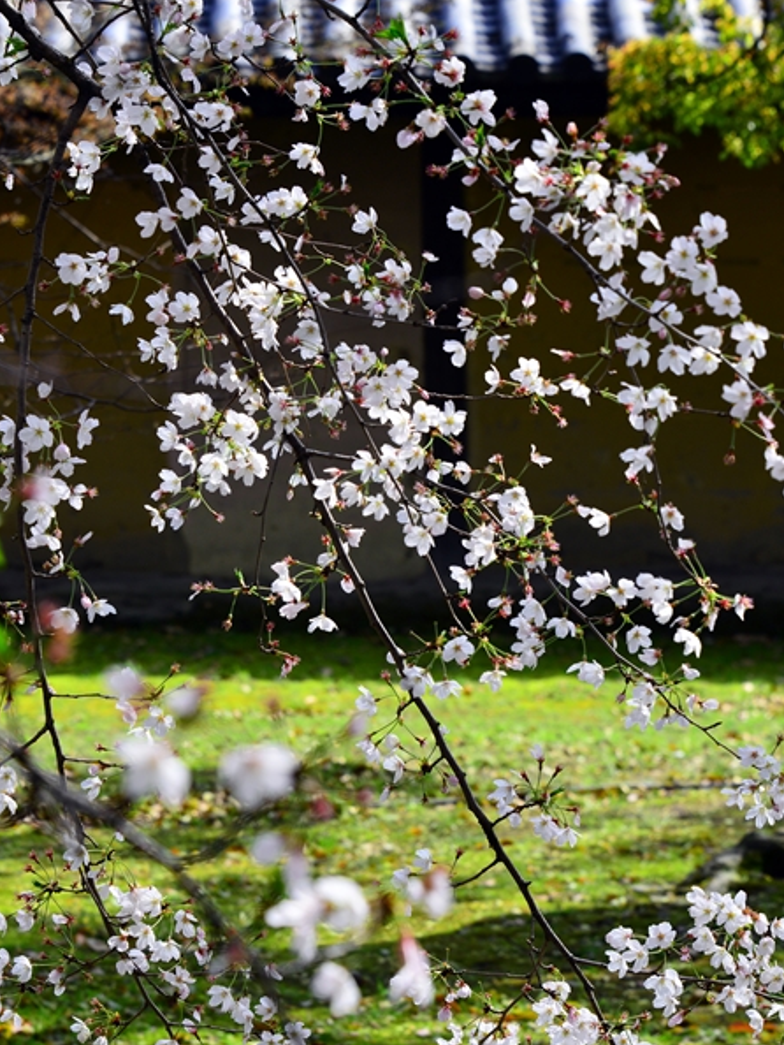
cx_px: 374
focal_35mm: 136
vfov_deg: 14.5
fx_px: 4104
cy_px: 593
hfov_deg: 10.9
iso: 400
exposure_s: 1/320
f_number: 9
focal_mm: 105
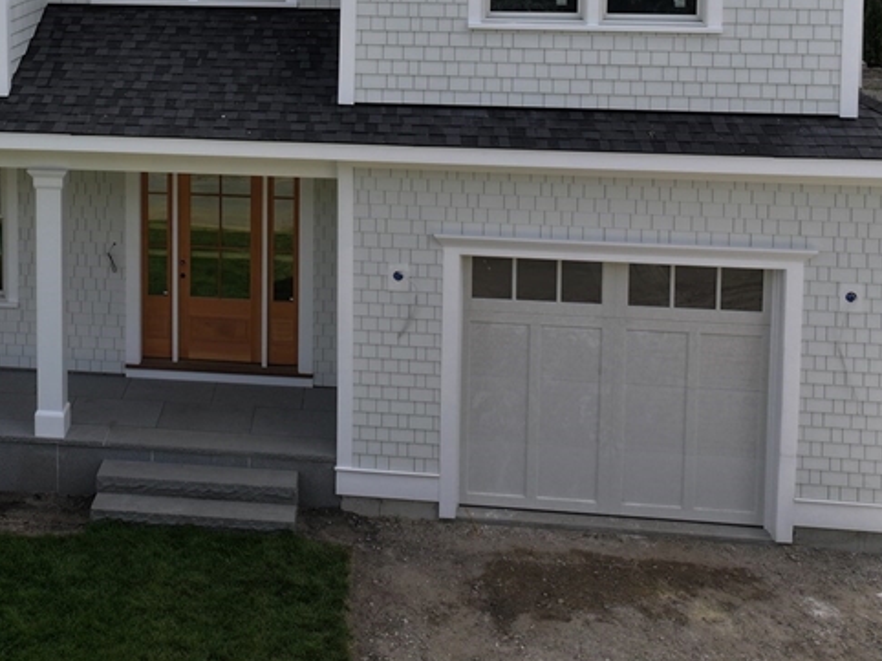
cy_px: -21
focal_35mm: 51
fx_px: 1299
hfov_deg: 36.2
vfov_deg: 26.8
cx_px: 174
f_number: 2.8
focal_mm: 12.29
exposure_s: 1/60
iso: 210
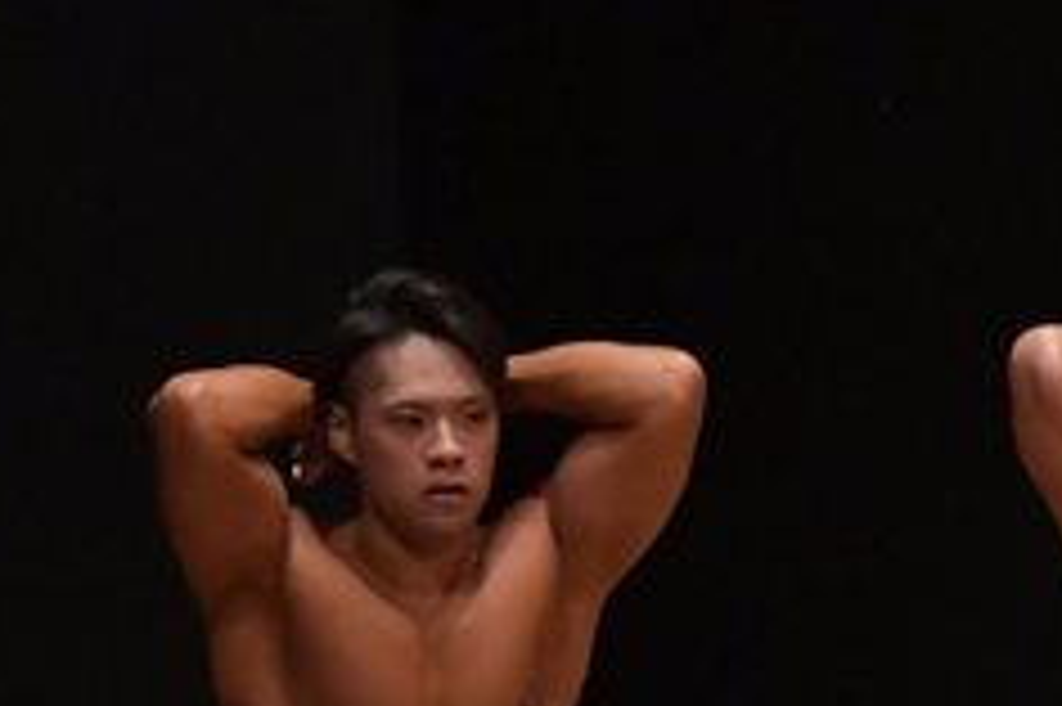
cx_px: 1681
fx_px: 23229
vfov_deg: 1.7
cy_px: 1039
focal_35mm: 788
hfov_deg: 2.6
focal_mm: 160
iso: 6400
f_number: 5.6
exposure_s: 1/400
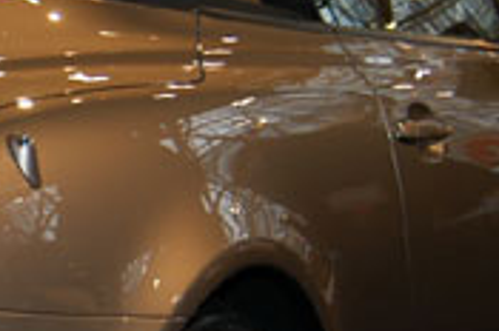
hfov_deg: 10.2
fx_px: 2726
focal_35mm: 197
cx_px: -175
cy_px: 240
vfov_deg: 6.9
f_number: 5
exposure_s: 1/60
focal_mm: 34
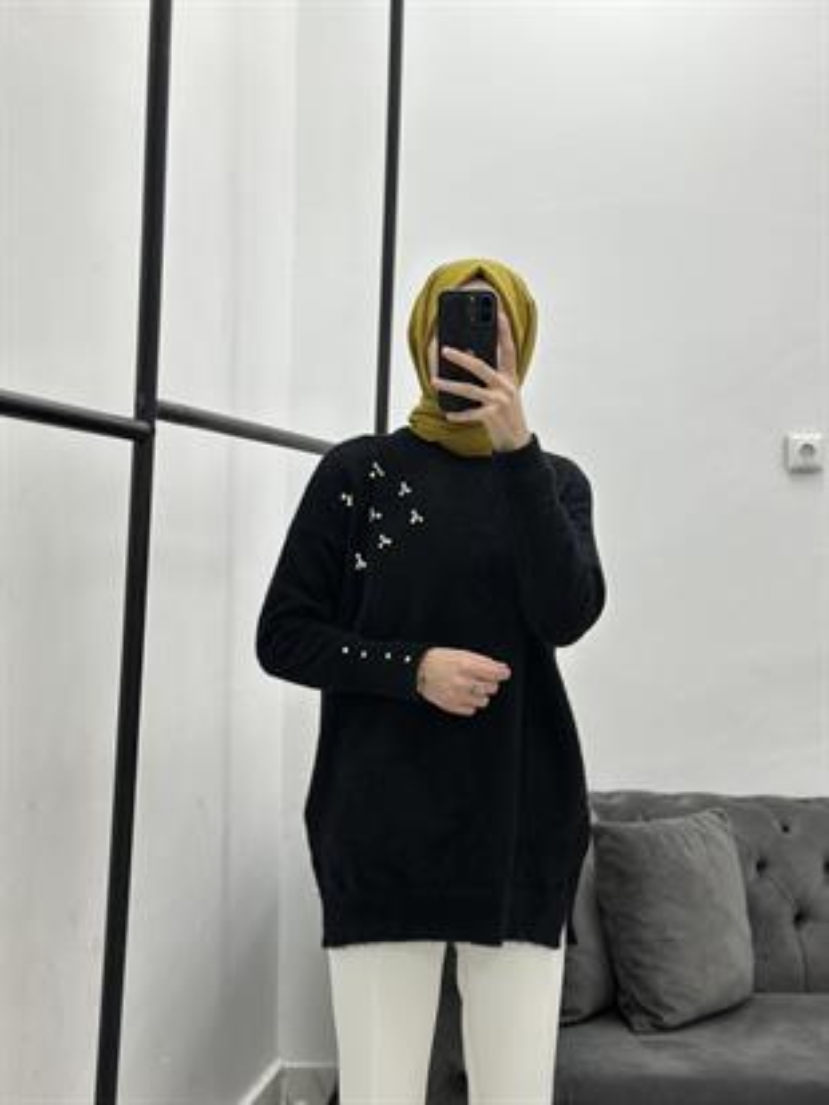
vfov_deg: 39.6
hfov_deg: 30.3
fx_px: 1532
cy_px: 552
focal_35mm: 48
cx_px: 414
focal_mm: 6.86
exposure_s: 1/50
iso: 64
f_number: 1.78
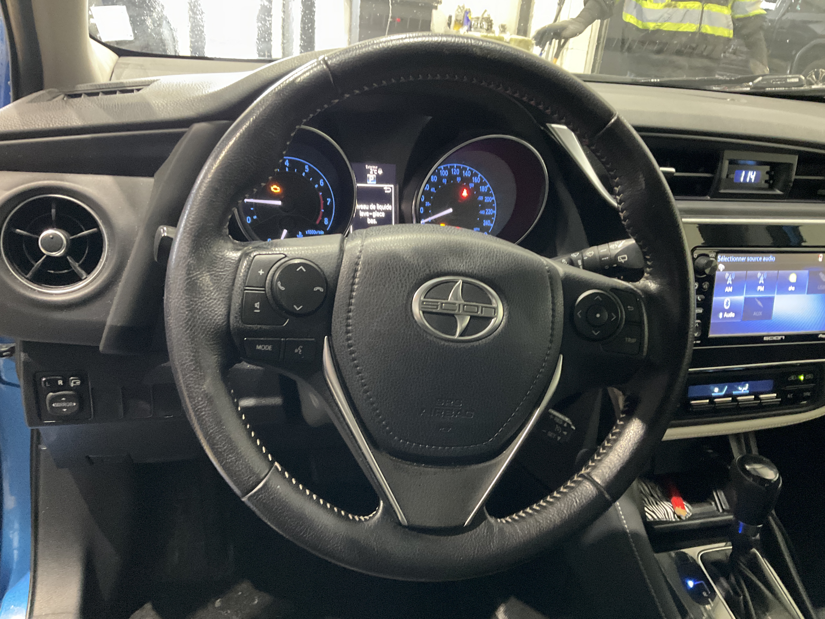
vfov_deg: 48.2
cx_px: 412
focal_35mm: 29
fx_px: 691
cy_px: 310
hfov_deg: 61.7
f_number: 1.8
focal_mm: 3
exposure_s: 1/30
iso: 500
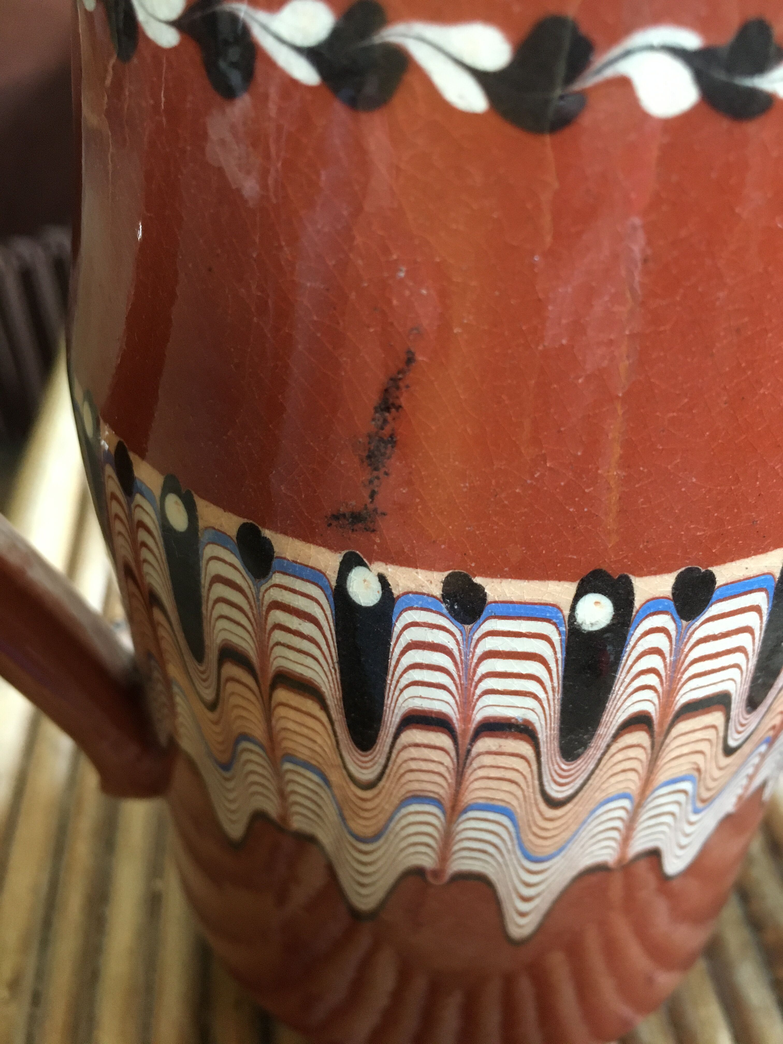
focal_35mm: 29
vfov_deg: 61.7
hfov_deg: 48.2
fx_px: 875
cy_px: 522
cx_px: 392
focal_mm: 4.15
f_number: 2.2
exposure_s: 1/20
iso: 200
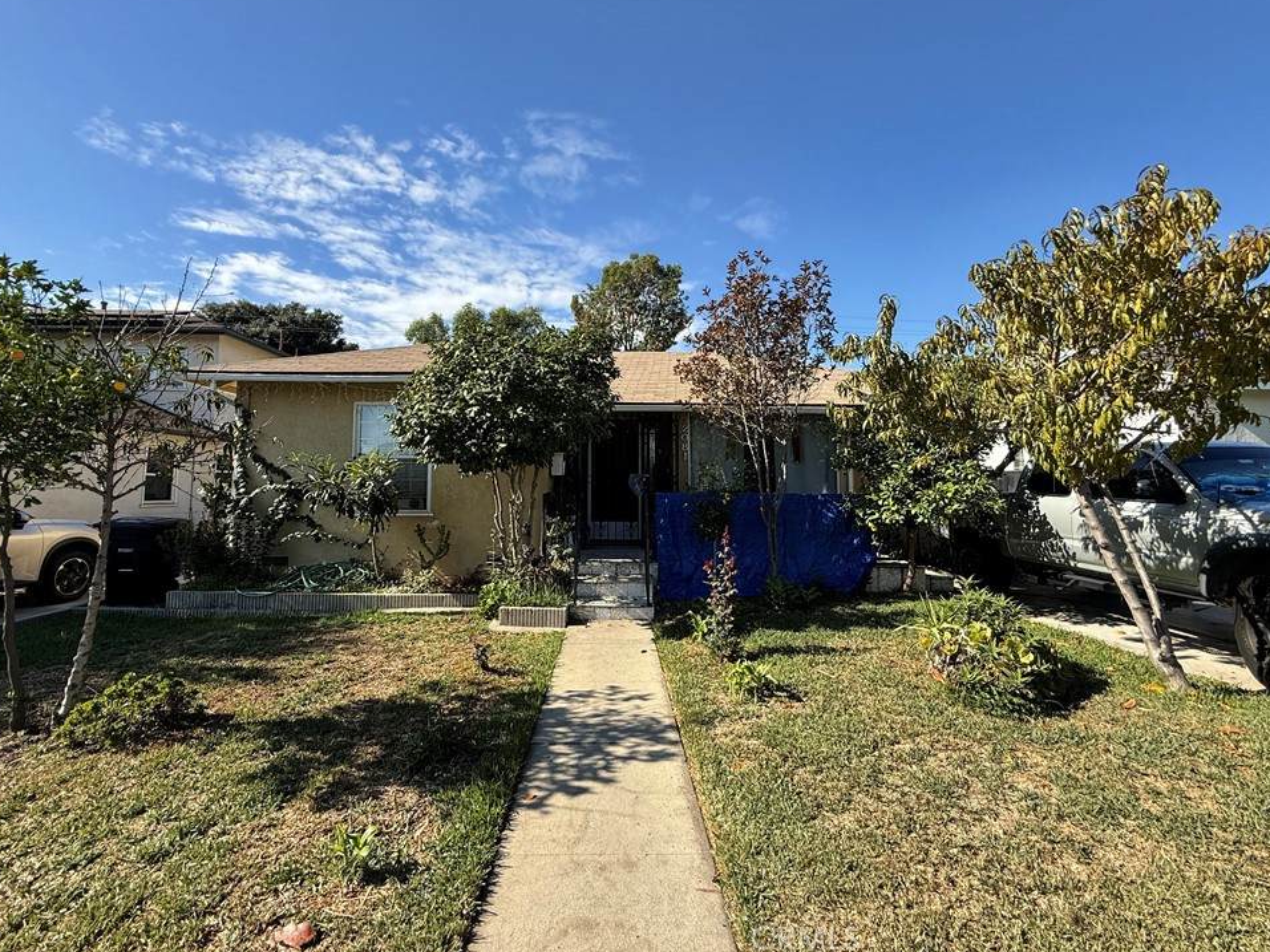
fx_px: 550
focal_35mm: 15
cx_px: 618
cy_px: 447
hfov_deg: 98.1
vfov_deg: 81.7
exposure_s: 1/1167
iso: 64
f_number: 2.2
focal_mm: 2.22
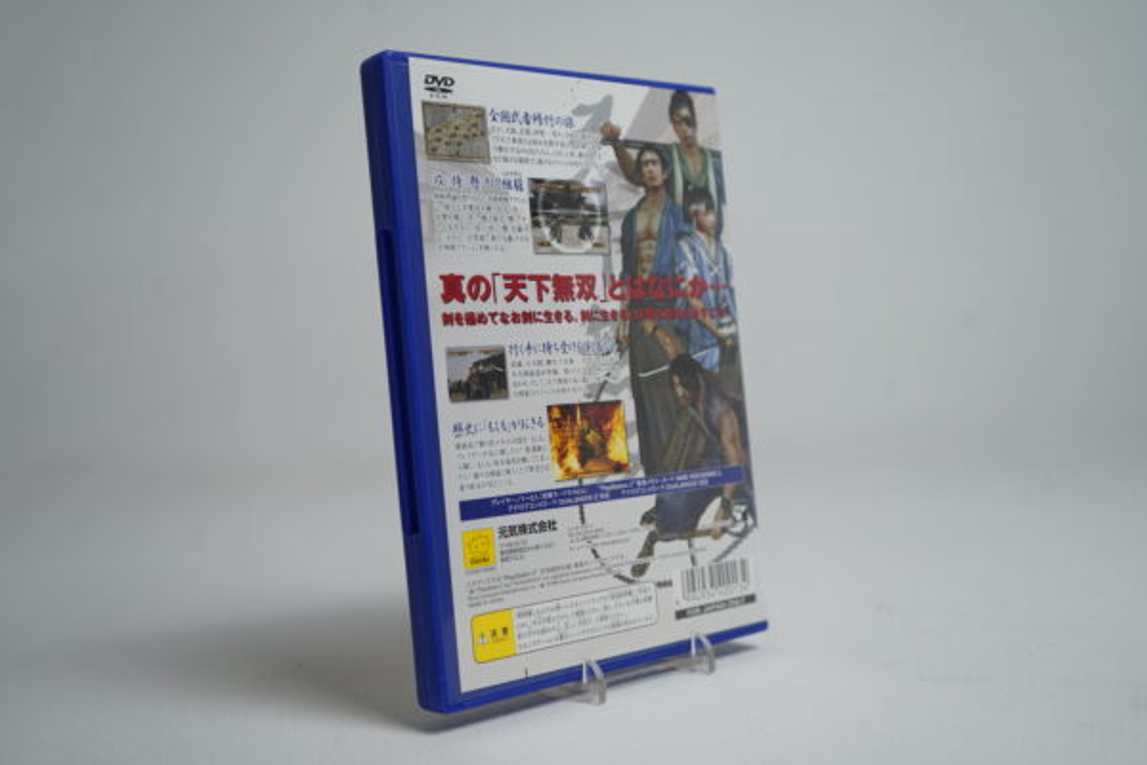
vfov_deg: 35.1
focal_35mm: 38
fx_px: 1211
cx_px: 574
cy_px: 382
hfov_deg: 50.7
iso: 100
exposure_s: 1/40
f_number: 4.5
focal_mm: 38
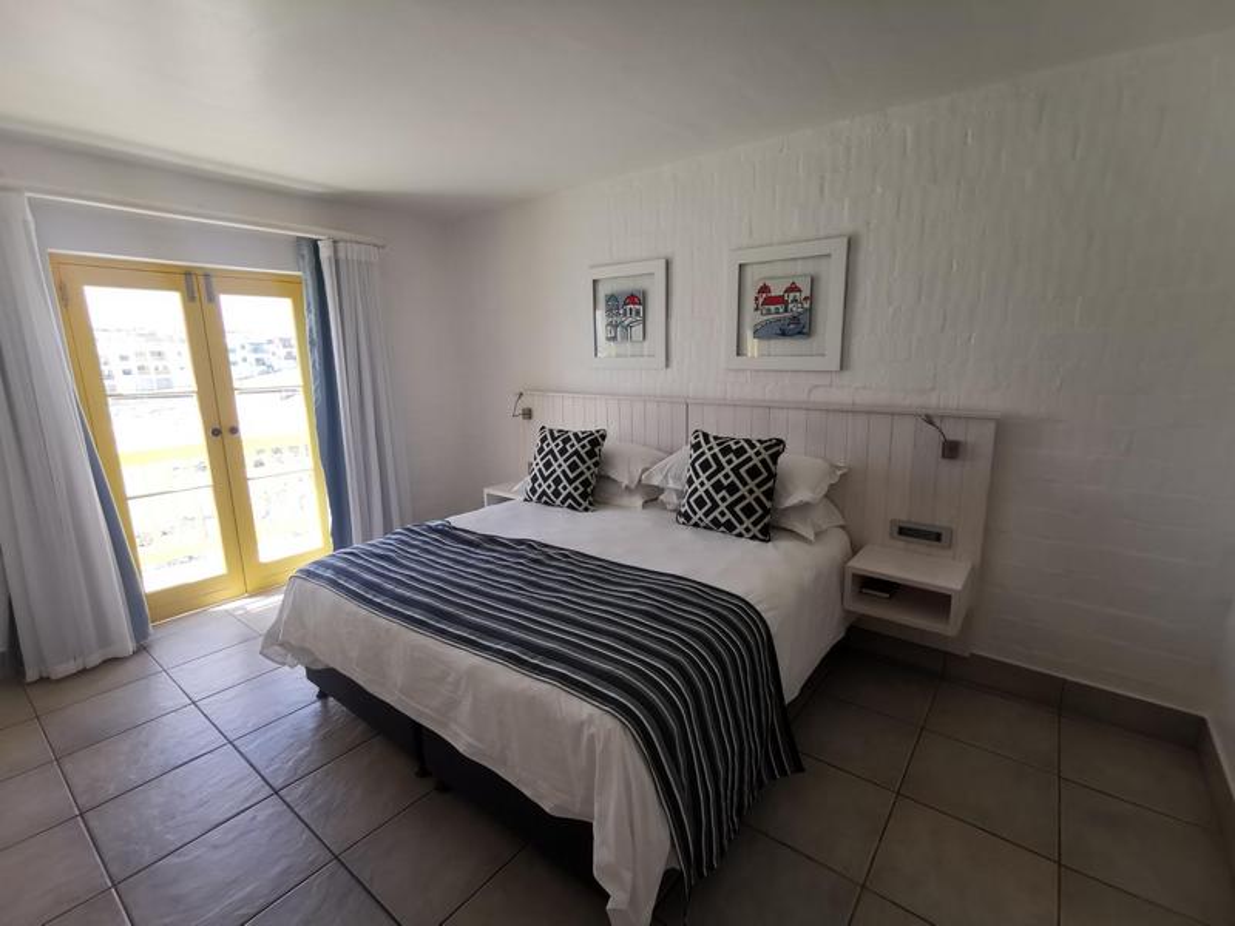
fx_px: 571
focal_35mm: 16
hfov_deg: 94.5
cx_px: 618
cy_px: 463
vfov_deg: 78.1
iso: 50
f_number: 2.2
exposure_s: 1/128
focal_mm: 2.35
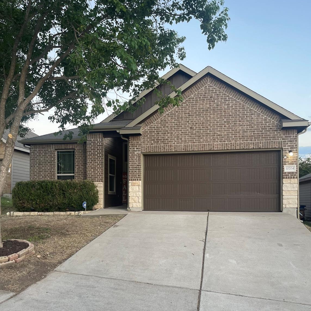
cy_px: 194
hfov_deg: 52.5
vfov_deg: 52.0
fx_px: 315
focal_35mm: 31
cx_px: 156
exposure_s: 1/121
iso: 125
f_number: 1.6
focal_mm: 5.1
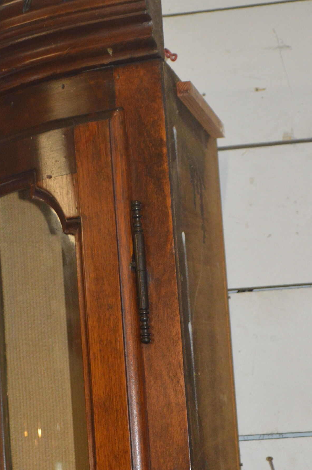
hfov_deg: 11.8
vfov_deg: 17.6
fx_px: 1510
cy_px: 282
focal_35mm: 116
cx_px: 100
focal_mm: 46
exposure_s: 1/60
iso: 1600
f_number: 5.3
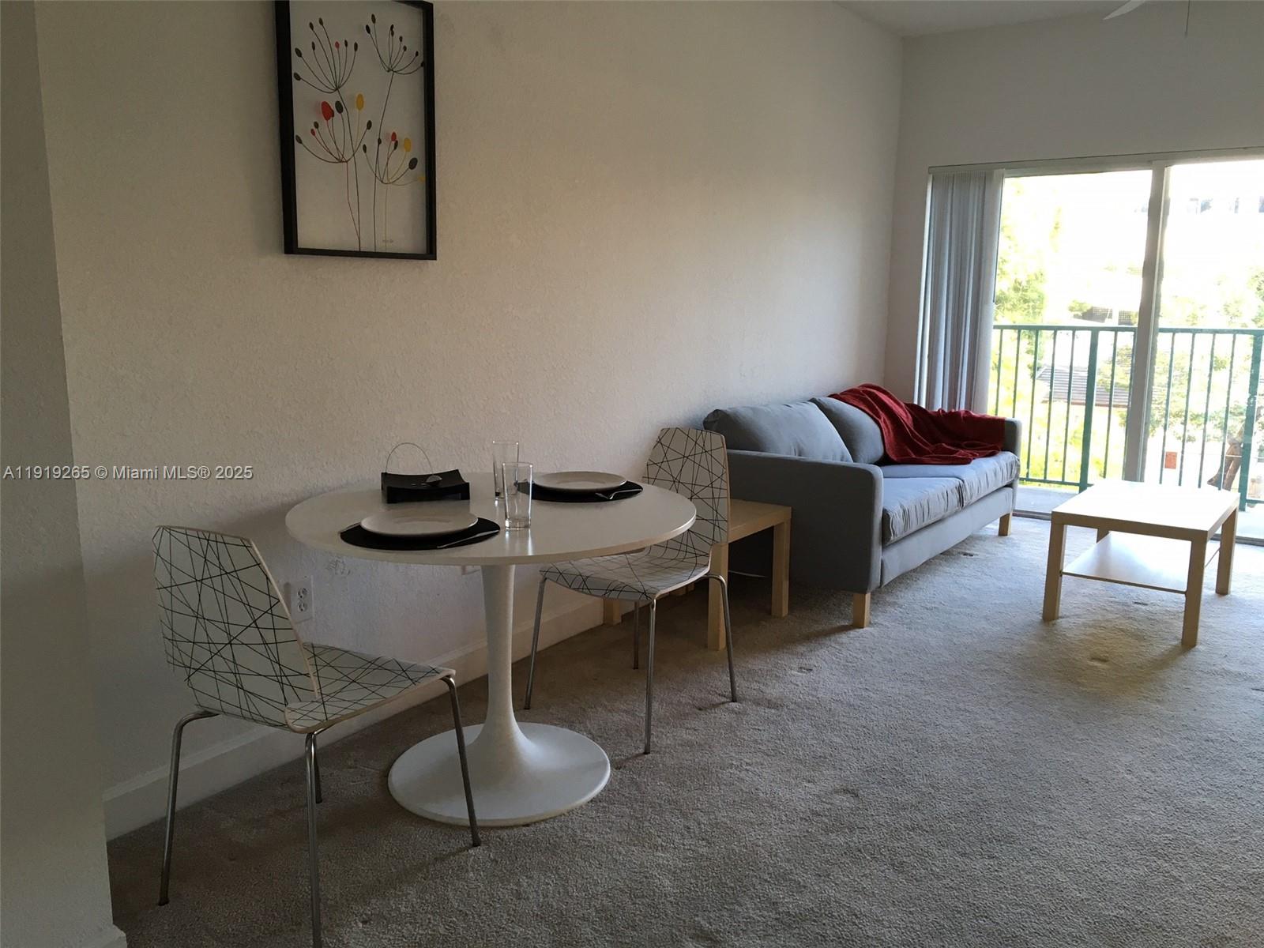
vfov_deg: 48.2
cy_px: 474
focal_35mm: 29
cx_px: 632
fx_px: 1059
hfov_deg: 61.7
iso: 64
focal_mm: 4.15
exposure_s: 1/30
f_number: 2.2
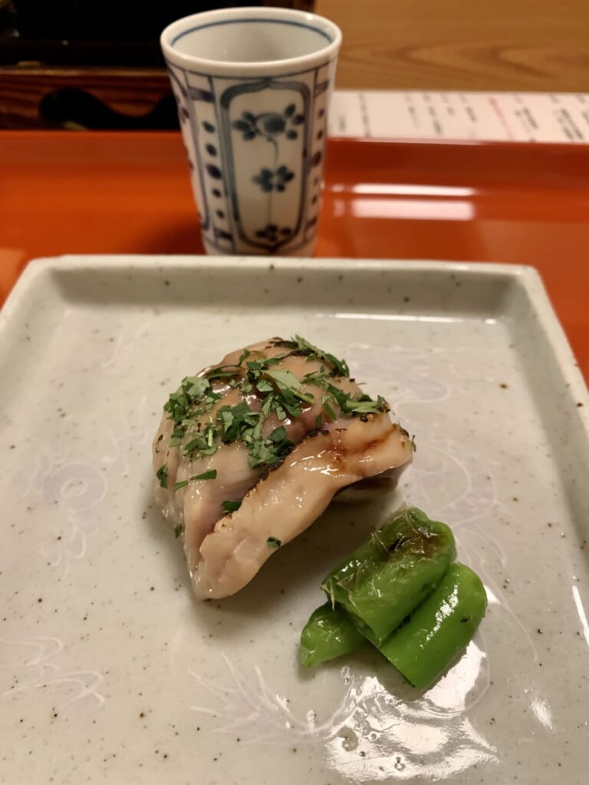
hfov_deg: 53.1
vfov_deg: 67.3
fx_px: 590
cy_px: 392
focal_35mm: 26
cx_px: 294
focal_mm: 4.25
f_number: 1.8
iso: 640
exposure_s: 1/30
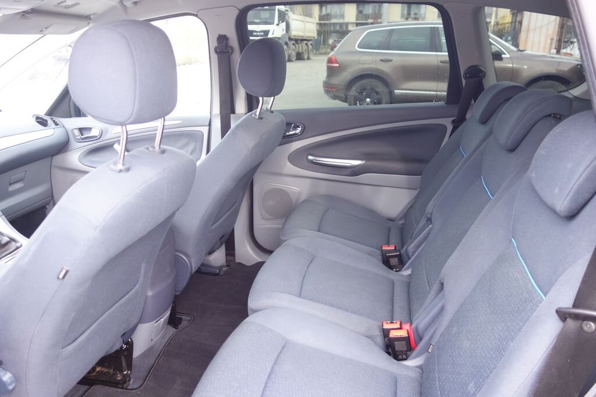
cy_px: 198
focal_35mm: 28
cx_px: 298
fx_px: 464
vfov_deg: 46.4
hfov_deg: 65.5
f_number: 1.8
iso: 125
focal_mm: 10.4
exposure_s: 1/30
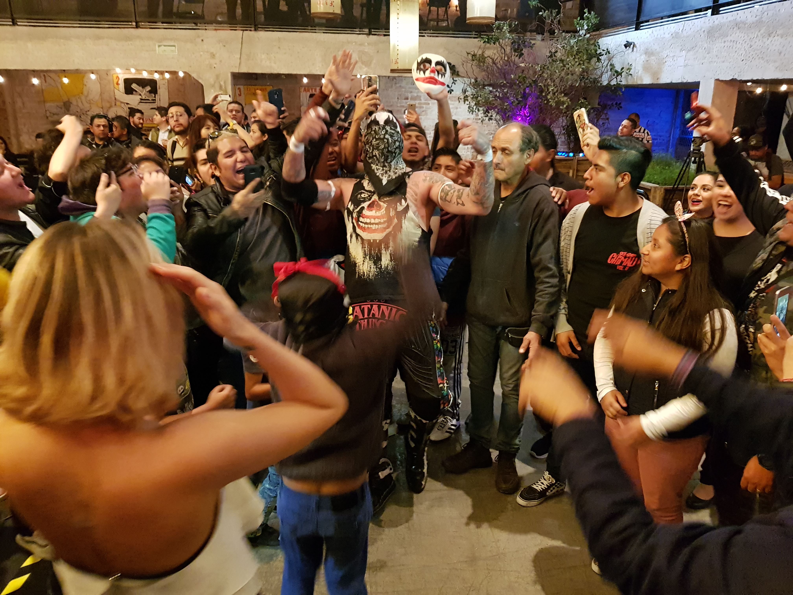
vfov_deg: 53.1
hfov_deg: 67.3
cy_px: 298
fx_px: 596
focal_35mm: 26
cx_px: 396
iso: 640
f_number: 1.7
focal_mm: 4.3
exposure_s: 1/30
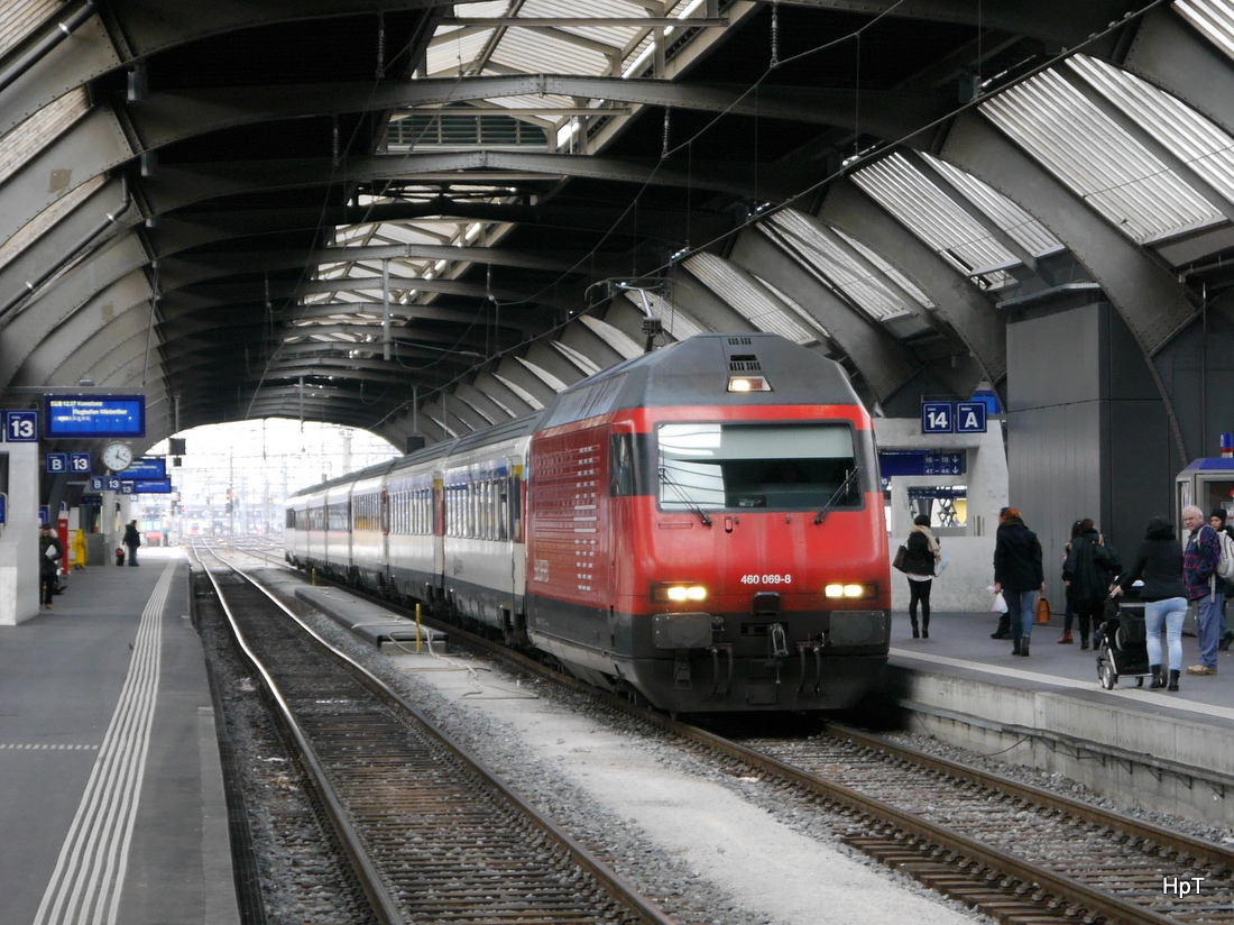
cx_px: 617
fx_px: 2993
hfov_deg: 23.3
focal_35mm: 84
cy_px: 462
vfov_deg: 17.6
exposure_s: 1/80
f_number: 5.6
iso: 400
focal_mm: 42
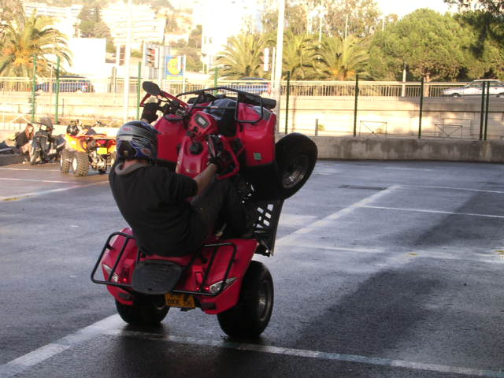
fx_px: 1048
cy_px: 189
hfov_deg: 27.0
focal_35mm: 72
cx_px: 252
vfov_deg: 20.4
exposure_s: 1/143
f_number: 3.7
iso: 100
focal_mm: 10.9
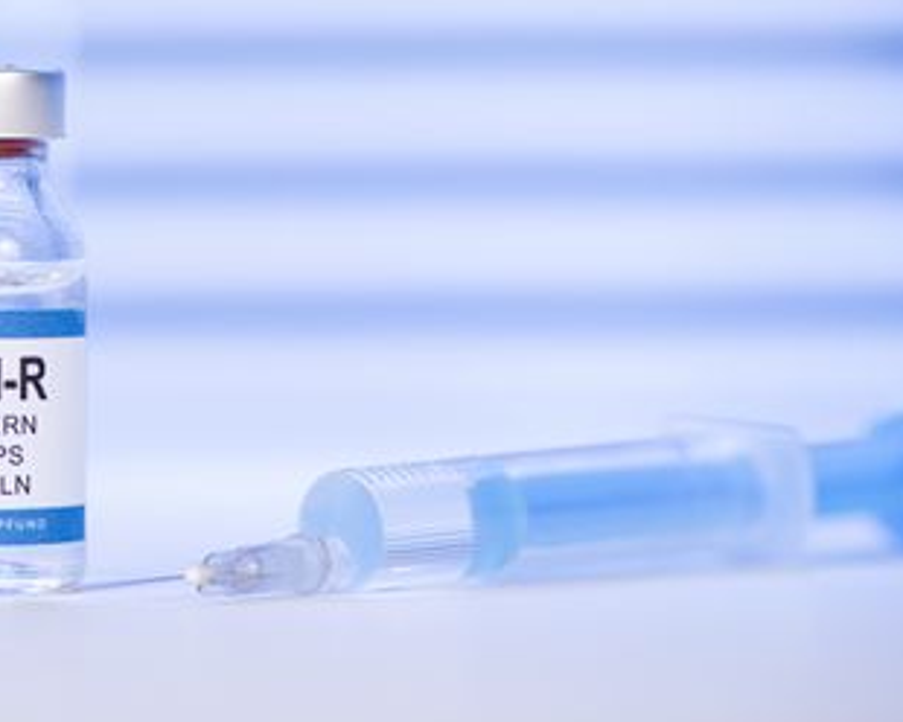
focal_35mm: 191
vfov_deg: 8.1
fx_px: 5105
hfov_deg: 10.1
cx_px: 259
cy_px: 146
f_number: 4
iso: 200
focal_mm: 105
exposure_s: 1/160
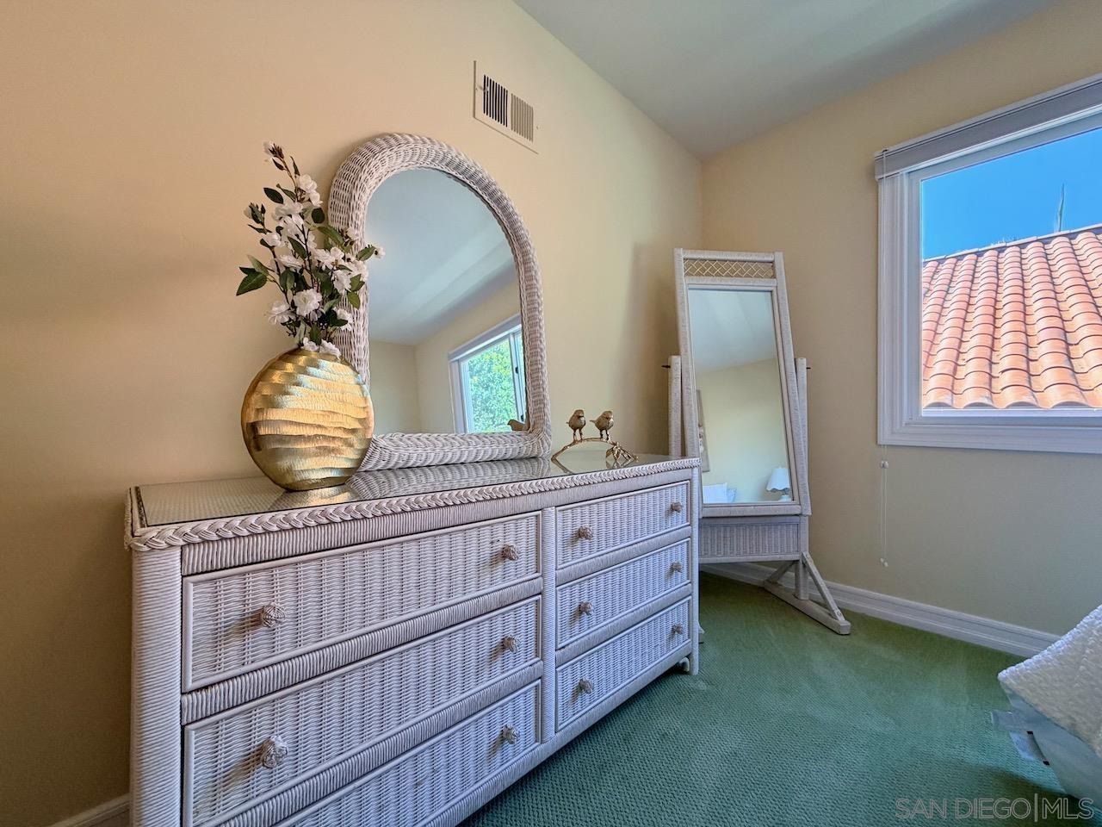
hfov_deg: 102.1
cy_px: 414
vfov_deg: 85.7
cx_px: 551
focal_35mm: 14
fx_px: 446
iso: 200
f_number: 2.2
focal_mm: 2.22
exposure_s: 1/120
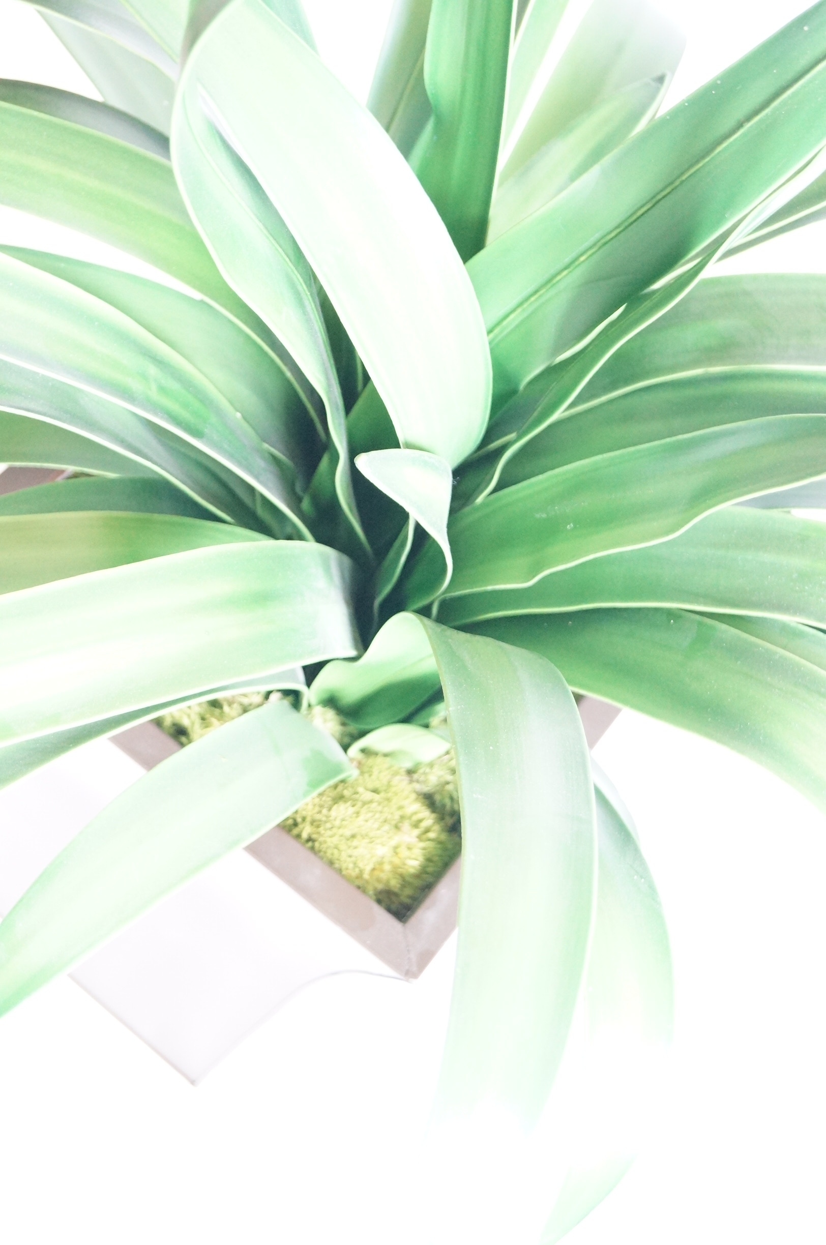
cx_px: 413
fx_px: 1813
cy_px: 622
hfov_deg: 25.7
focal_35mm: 52
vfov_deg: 37.9
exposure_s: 1/25
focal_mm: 35
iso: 3200
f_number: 5
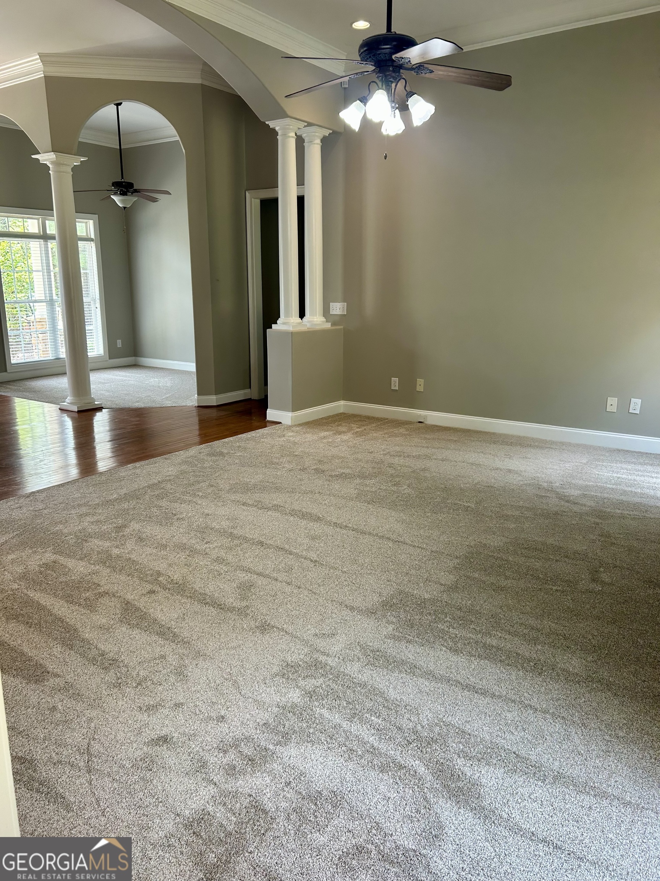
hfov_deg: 53.1
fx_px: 661
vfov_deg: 67.3
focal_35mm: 26
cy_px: 440
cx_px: 330
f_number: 1.5
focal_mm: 5.7
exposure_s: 1/120
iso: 80
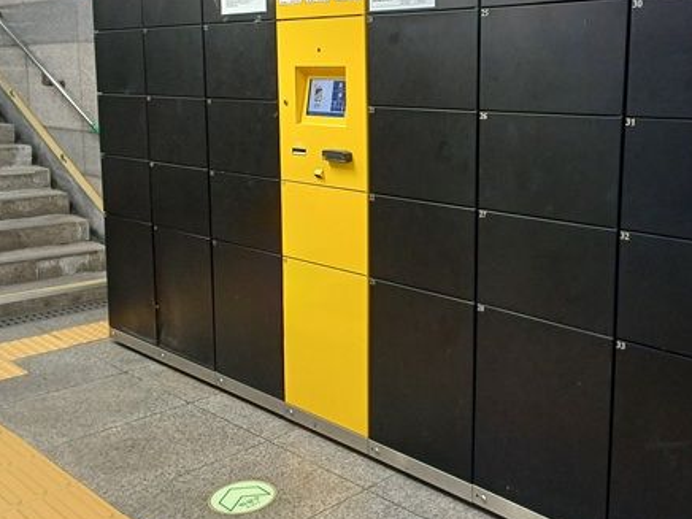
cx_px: 492
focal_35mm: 38
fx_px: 760
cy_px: 206
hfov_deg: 47.7
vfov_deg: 37.6
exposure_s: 1/30
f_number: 1.8
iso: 200
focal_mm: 5.06
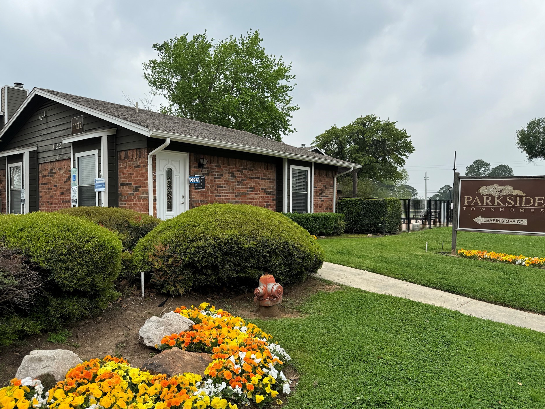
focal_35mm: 26
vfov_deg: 53.1
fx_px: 409
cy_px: 215
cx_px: 259
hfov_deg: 67.3
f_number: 1.78
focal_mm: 6.86
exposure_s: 1/2331
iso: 80
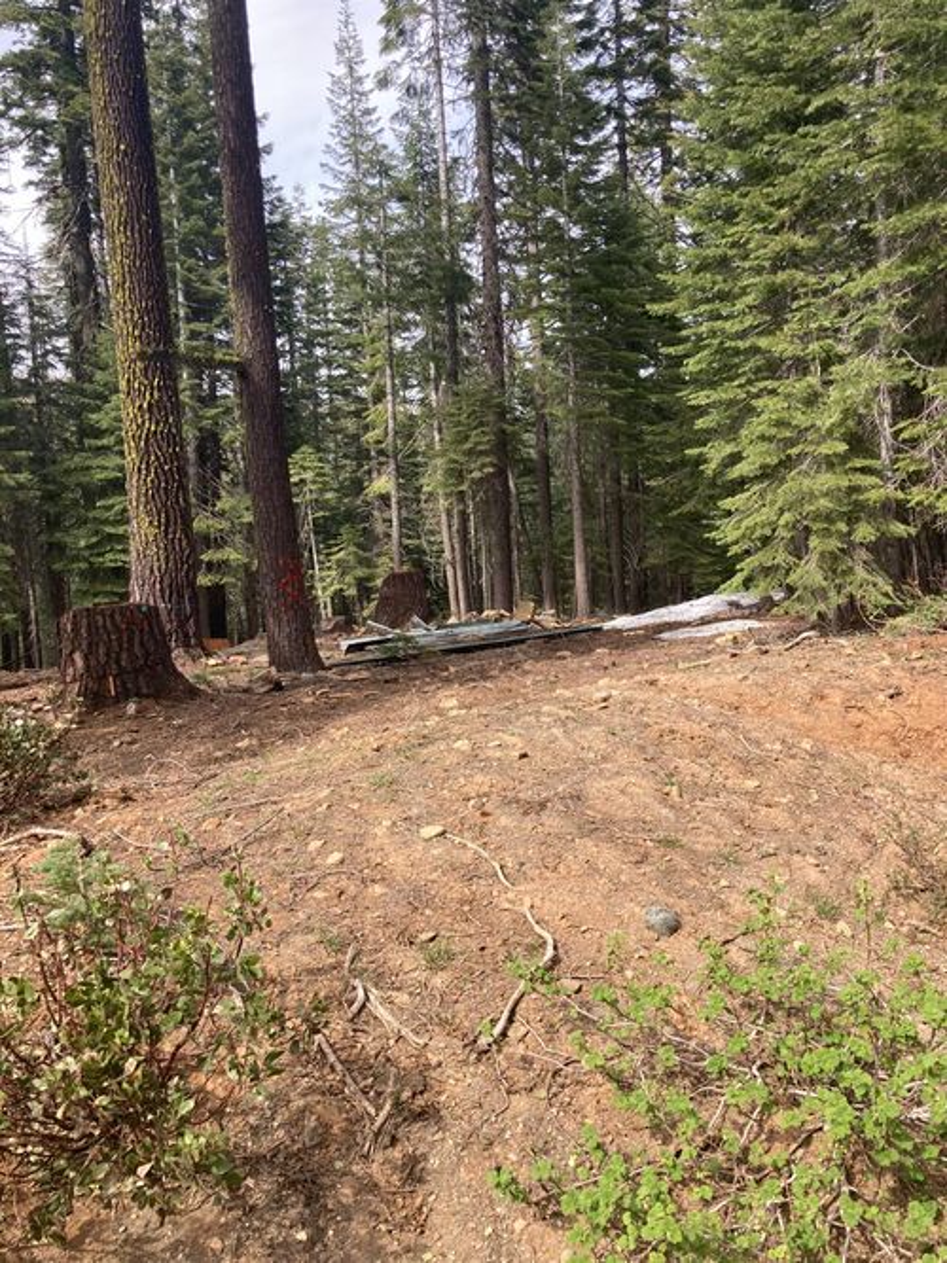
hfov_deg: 49.7
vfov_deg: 63.5
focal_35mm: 28
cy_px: 632
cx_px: 474
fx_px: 1022
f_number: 1.8
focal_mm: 3.99
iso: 20
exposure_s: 1/585
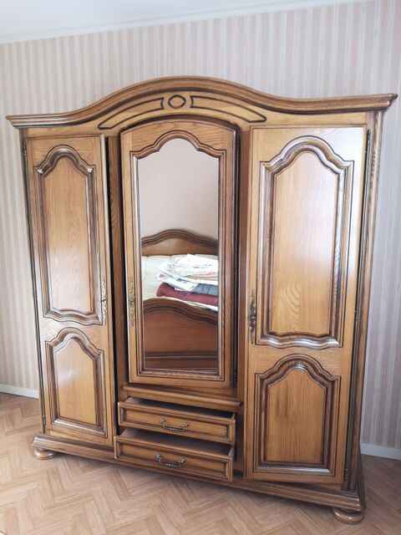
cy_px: 268
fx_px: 417
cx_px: 200
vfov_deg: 65.3
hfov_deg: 51.4
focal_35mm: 27
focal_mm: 3.95
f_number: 1.8
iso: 100
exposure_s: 1/50
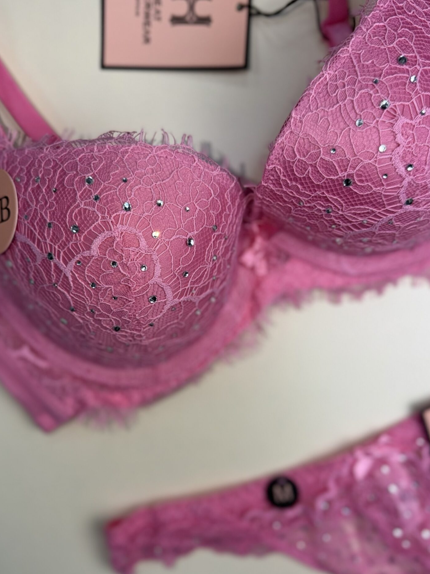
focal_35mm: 33
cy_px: 296
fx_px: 547
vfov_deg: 55.3
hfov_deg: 42.9
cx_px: 194
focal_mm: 6.76
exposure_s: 1/915
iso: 50
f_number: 1.78
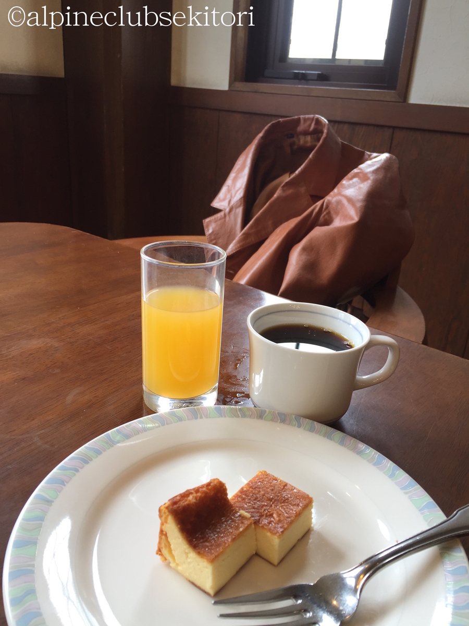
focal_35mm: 29
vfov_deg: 61.7
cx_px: 234
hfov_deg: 48.2
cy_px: 313
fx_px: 524
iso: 32
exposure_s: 1/60
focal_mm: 4.15
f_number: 2.2
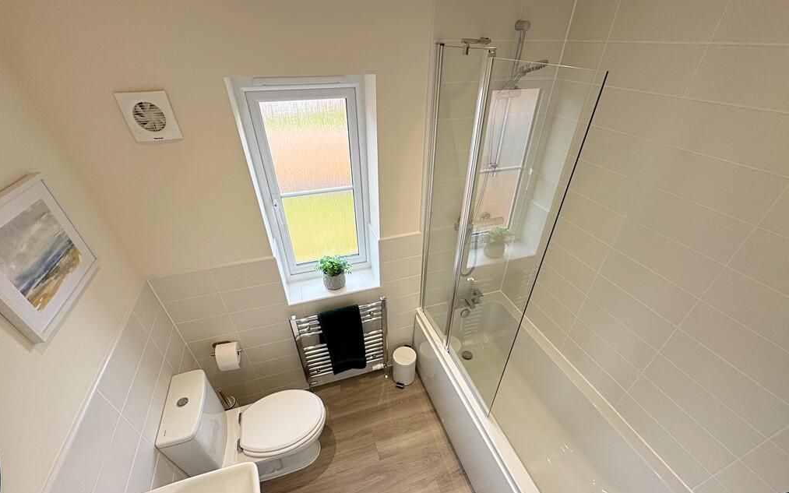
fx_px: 323
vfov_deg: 74.2
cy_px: 287
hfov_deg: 101.5
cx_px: 396
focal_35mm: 15
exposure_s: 1/99
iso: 50
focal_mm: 2.22
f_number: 2.2
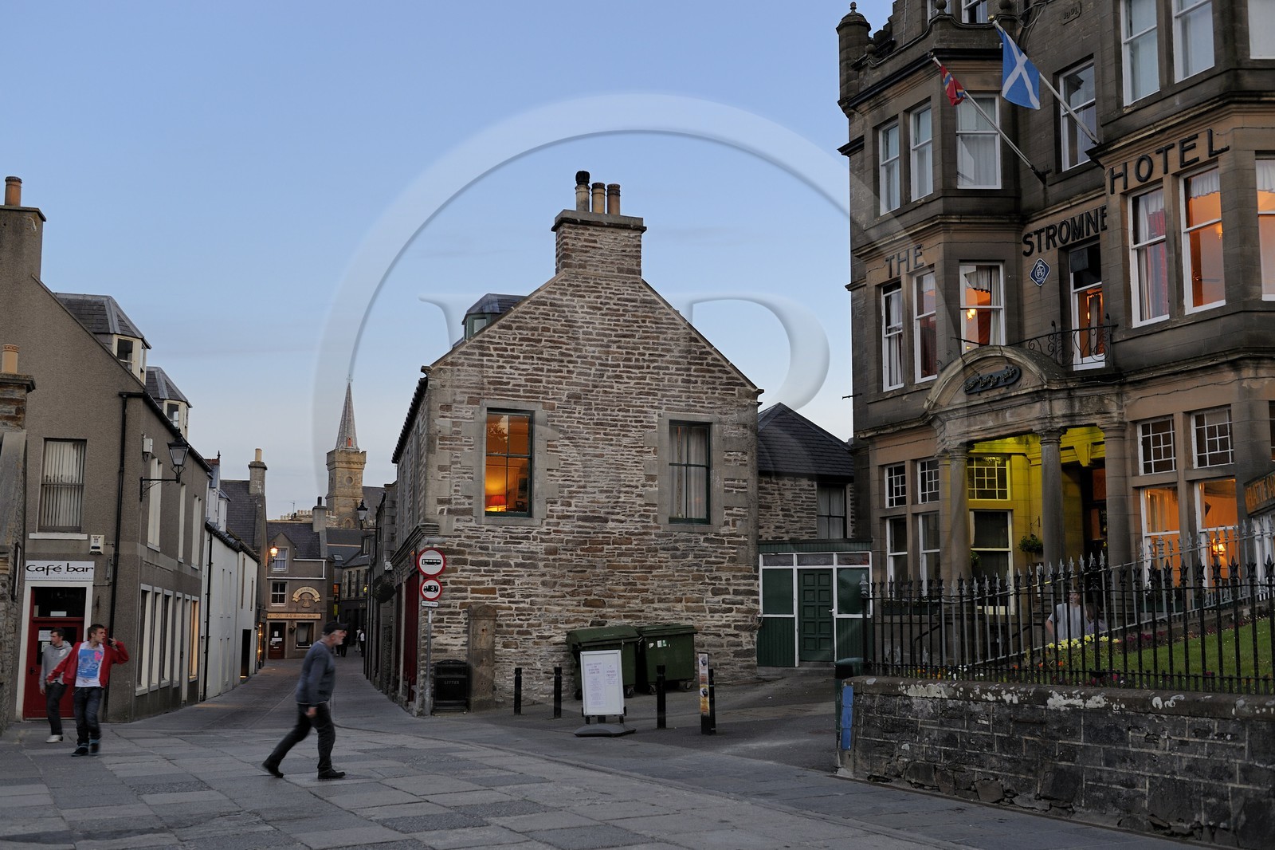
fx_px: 1275
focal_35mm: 36
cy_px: 425
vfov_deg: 36.9
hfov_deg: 53.1
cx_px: 638
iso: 400
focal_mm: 36
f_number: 3.5
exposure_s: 1/40
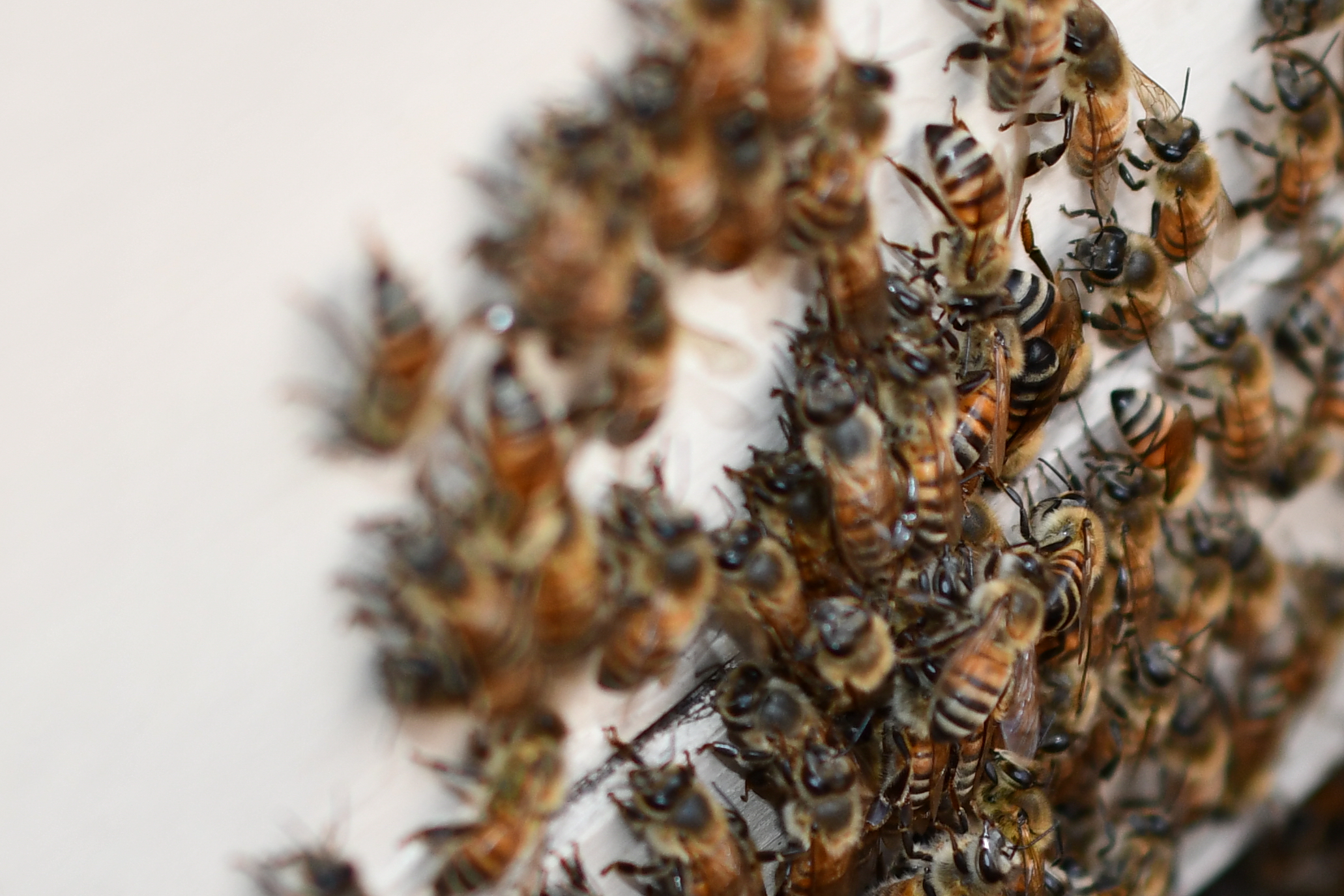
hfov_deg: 12.7
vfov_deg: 8.4
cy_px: 990
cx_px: 935
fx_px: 6048
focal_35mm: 162
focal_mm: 40
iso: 250
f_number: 3
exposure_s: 1/125
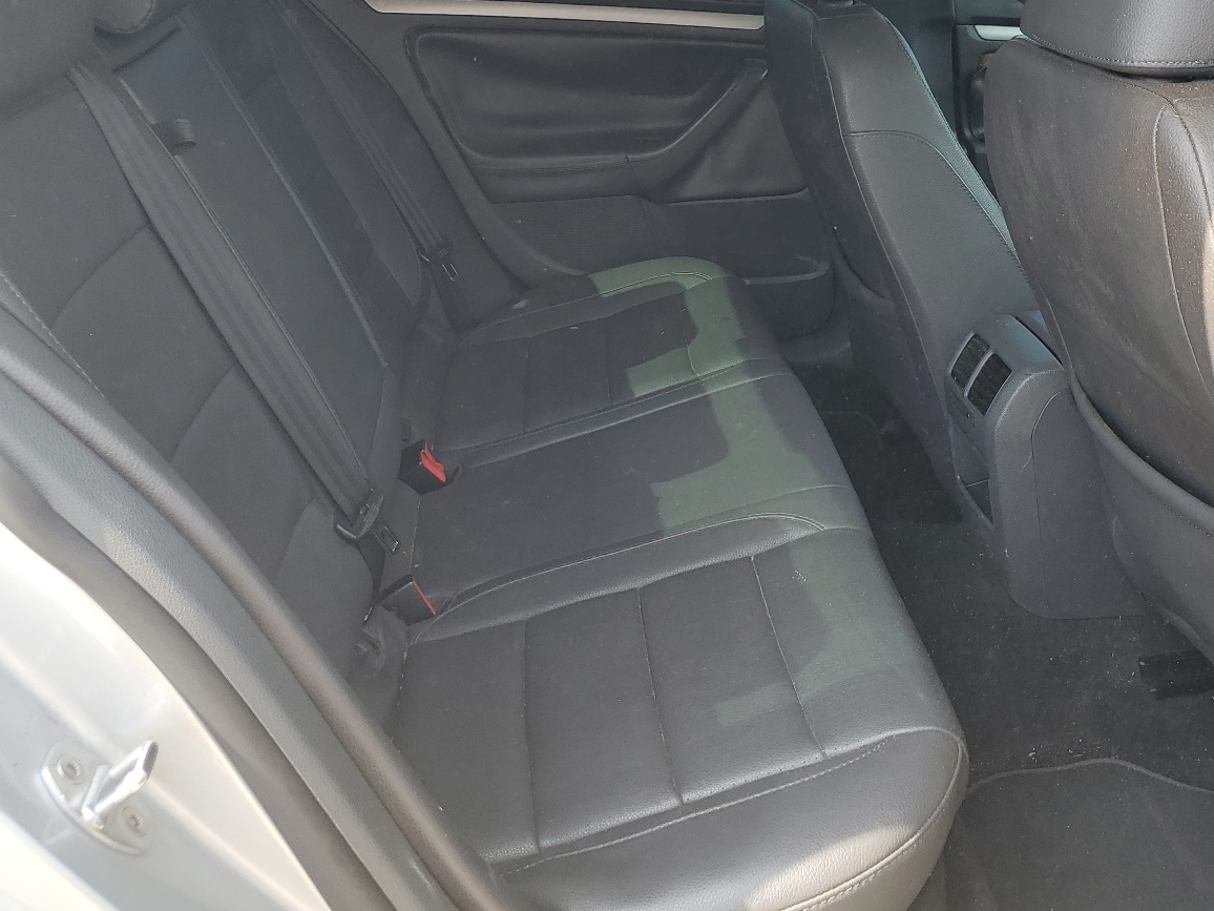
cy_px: 327
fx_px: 1263
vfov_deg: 39.3
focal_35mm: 36
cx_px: 713
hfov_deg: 51.1
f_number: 1.5
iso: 50
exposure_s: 1/294
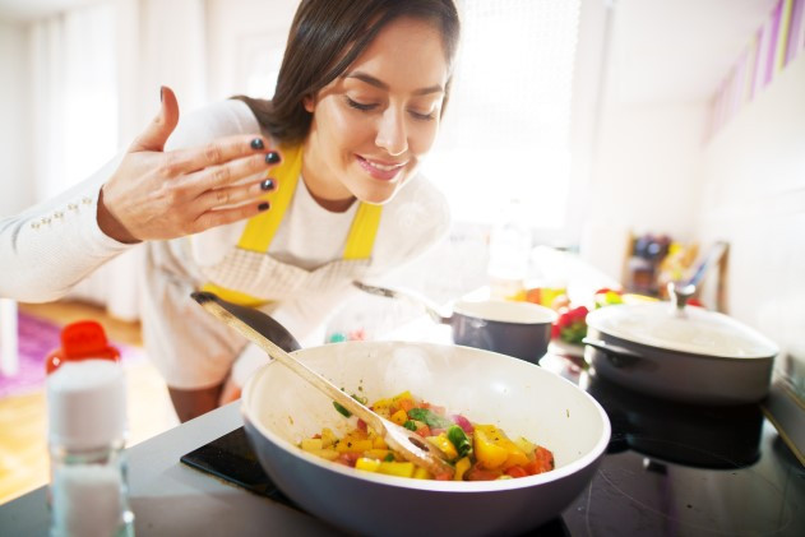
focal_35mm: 20
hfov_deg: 84.0
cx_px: 402
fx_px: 447
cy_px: 268
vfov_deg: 62.0
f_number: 2
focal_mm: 20
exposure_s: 1/250
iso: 400
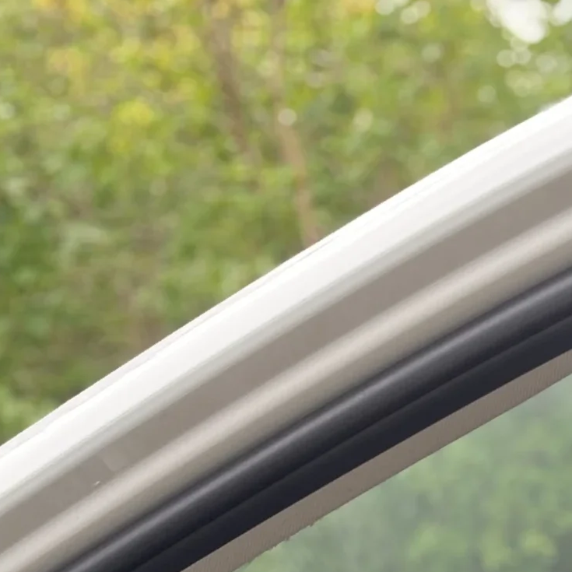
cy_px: 995
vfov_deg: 10.4
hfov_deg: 10.8
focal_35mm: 160
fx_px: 2991
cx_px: 606
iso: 50
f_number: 1.6
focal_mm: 5.96
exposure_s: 1/171
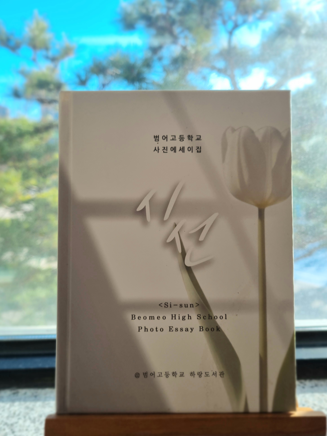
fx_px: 340
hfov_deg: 51.3
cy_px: 223
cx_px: 168
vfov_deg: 65.3
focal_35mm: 27
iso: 50
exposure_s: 1/588
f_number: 1.8
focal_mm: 5.4
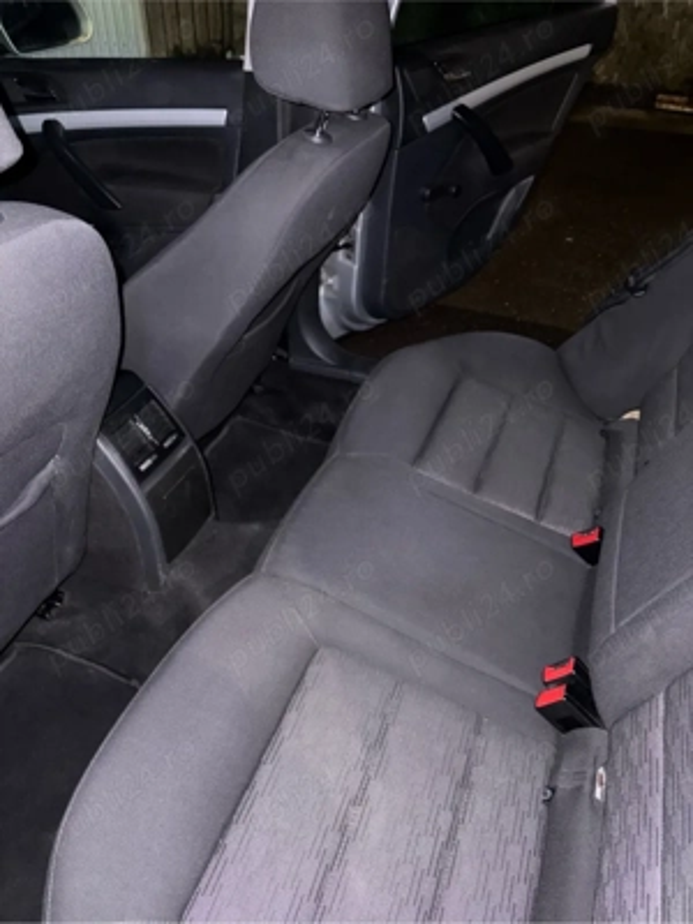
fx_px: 694
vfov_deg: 67.3
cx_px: 346
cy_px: 462
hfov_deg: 53.1
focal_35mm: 26
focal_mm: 5.96
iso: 320
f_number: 1.6
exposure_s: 1/4
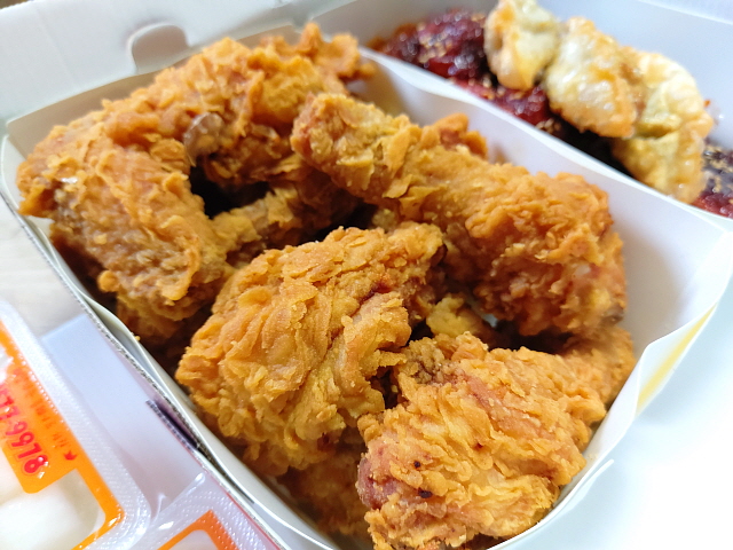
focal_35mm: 25
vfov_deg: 54.9
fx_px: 529
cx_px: 366
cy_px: 275
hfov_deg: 69.4
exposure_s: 1/30
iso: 200
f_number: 2
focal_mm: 4.58
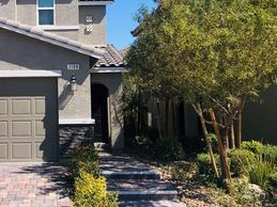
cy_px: 65
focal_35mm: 54
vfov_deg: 26.8
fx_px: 432
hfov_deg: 34.0
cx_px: 37
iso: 20
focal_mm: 4
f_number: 1.8
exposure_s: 1/1919
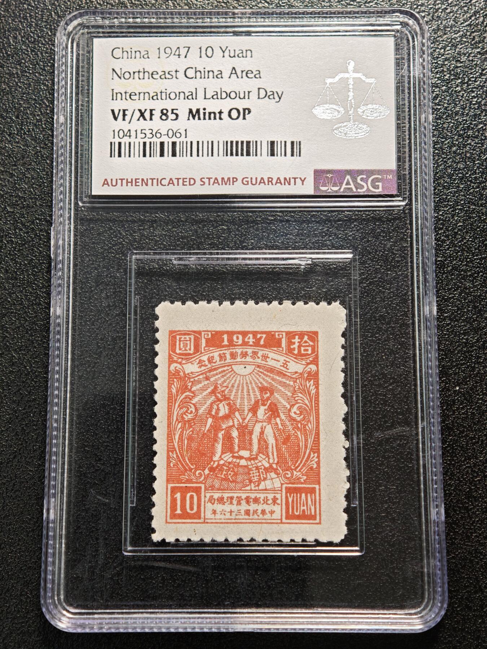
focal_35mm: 60
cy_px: 324
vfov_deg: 32.2
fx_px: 1125
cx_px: 244
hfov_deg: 24.4
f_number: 2
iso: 500
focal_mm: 9
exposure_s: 1/108
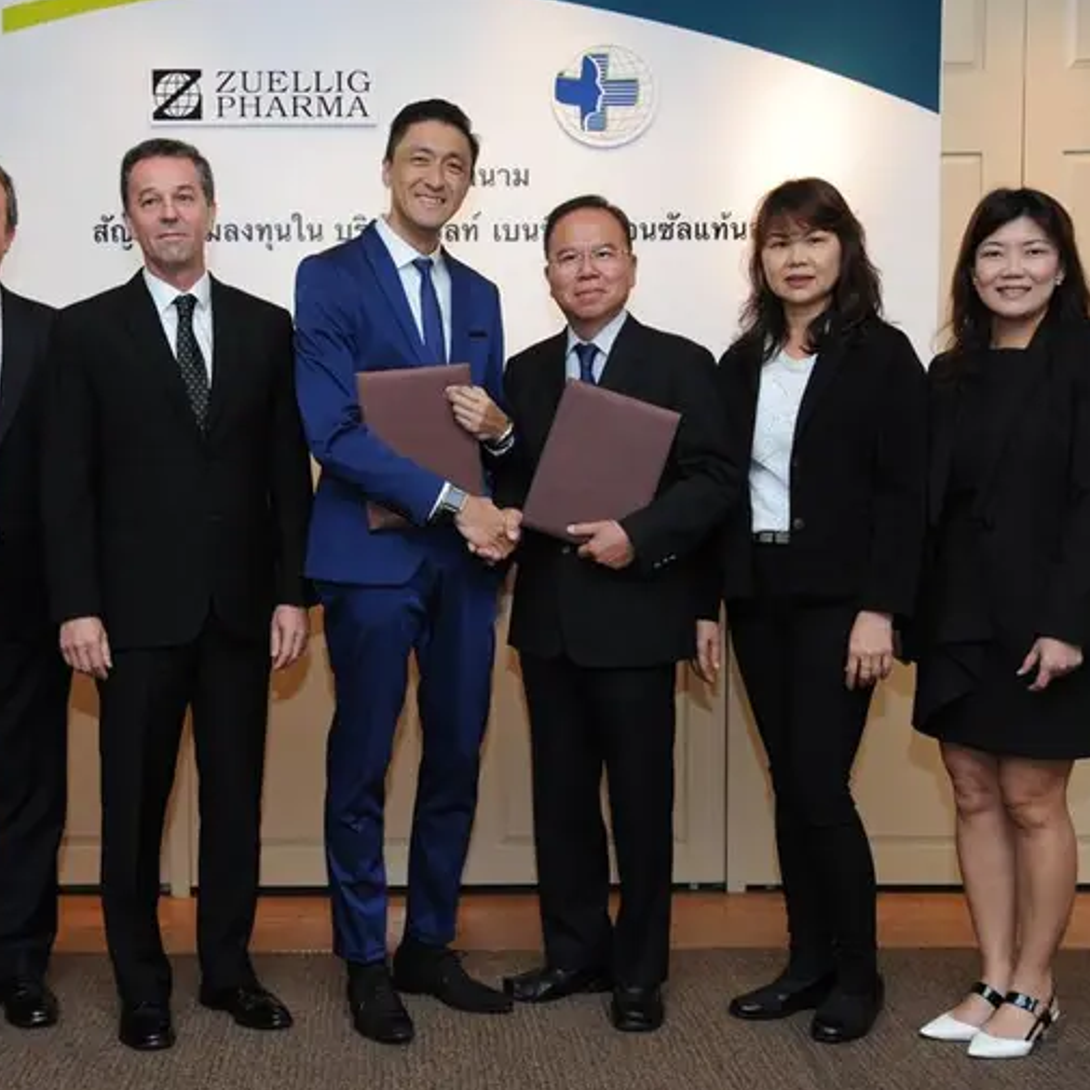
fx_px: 1496
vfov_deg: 40.0
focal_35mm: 42
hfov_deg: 39.7
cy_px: 551
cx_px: 397
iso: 1250
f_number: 4.5
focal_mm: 32
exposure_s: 1/125
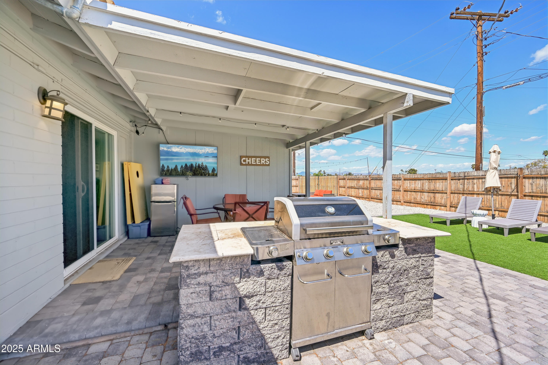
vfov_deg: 81.1
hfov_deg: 104.3
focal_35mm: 14
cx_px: 274
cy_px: 182
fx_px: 213
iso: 125
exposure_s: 1/250
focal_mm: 14
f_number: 8
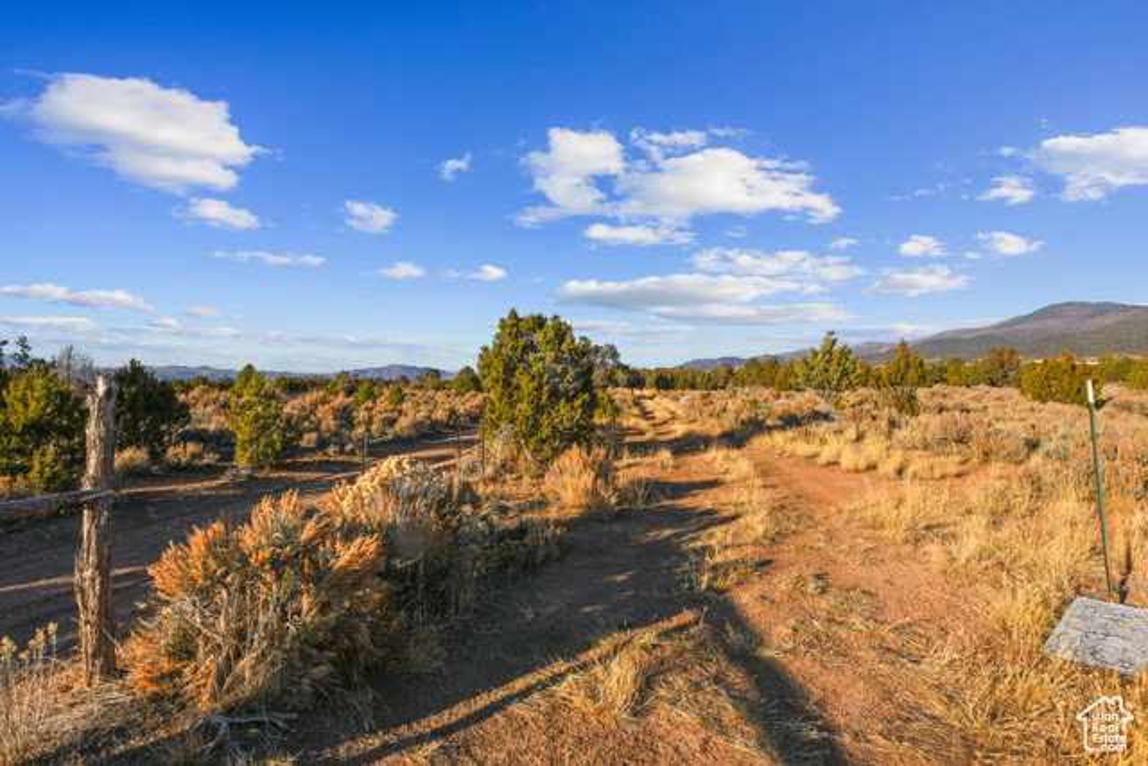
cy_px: 383
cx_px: 574
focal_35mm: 17
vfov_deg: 70.5
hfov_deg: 93.3
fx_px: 542
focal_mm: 17
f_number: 14
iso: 100
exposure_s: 1/160
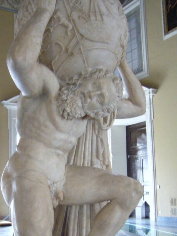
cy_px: 158
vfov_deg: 39.2
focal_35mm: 48
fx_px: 327
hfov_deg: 30.2
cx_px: 68
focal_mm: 4.6
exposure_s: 1/15
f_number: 2.8
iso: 200
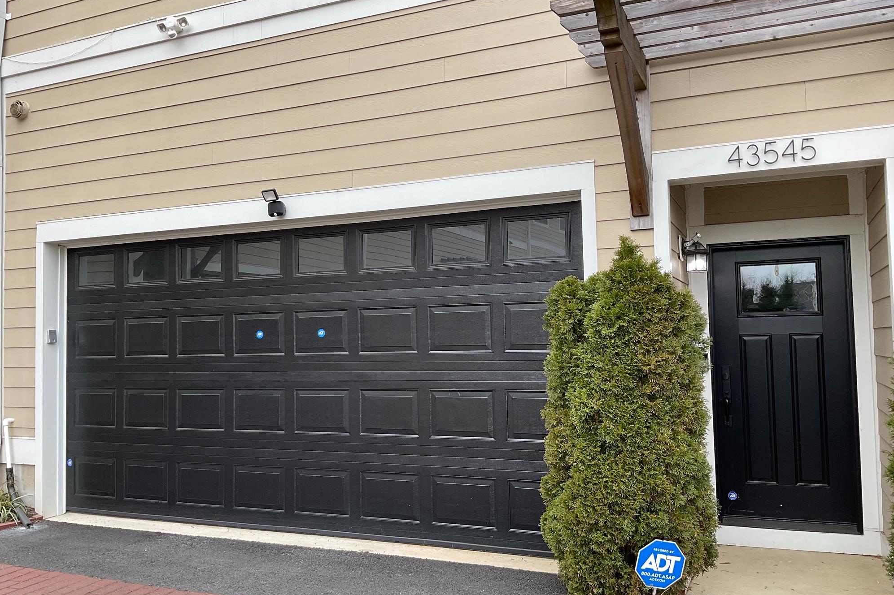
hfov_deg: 60.3
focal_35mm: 31
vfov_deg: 42.3
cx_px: 456
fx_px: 770
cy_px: 306
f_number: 1.8
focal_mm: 3
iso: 16
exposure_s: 1/245
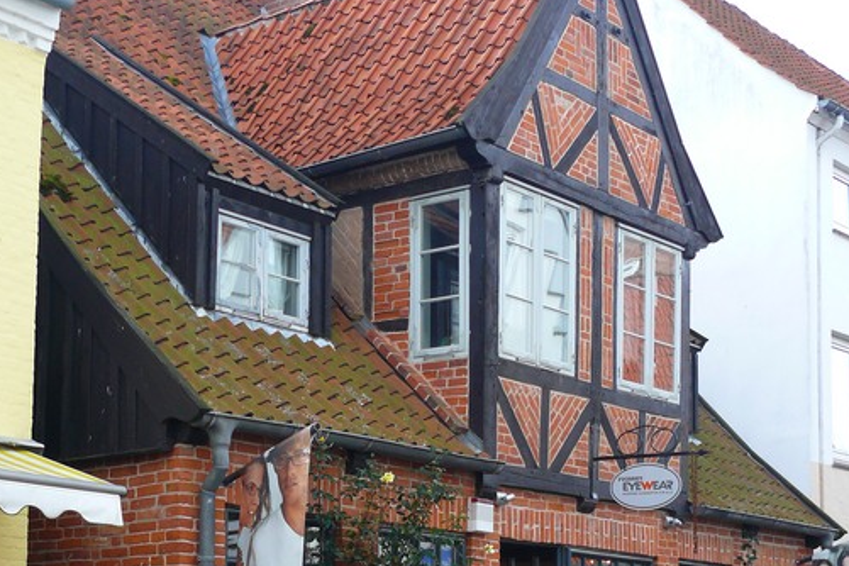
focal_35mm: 70
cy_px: 486
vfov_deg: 19.2
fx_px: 1651
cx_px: 383
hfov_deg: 28.8
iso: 125
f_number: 3.2
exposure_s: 1/125
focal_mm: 9.5
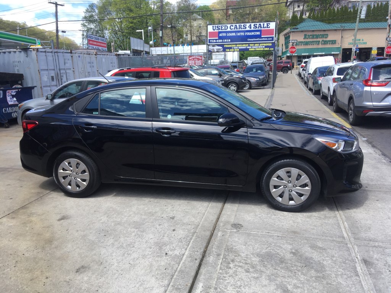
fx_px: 328
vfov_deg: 48.2
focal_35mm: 29
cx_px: 196
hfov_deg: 61.7
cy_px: 146
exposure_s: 1/646
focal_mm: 4.15
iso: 25
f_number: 2.2
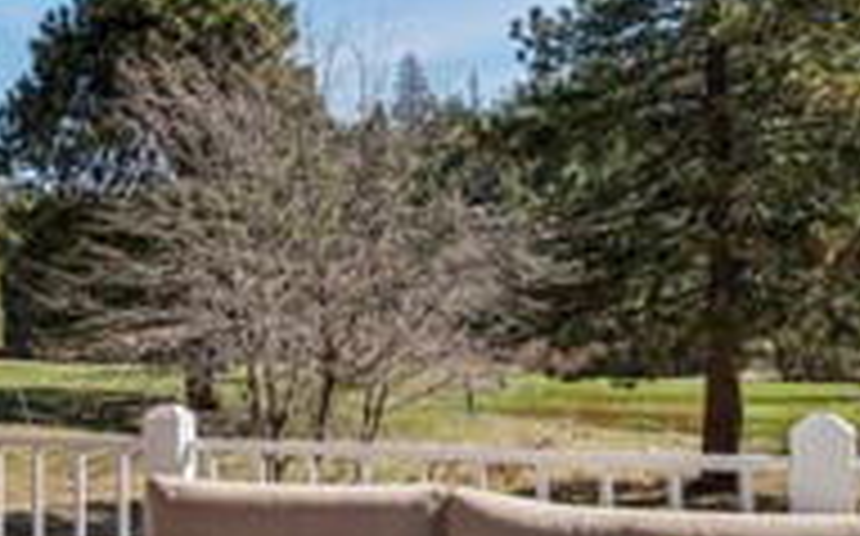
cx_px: -185
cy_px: 333
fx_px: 1398
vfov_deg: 21.7
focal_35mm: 60
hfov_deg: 29.2
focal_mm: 17.5
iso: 100
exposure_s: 1/30
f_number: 22
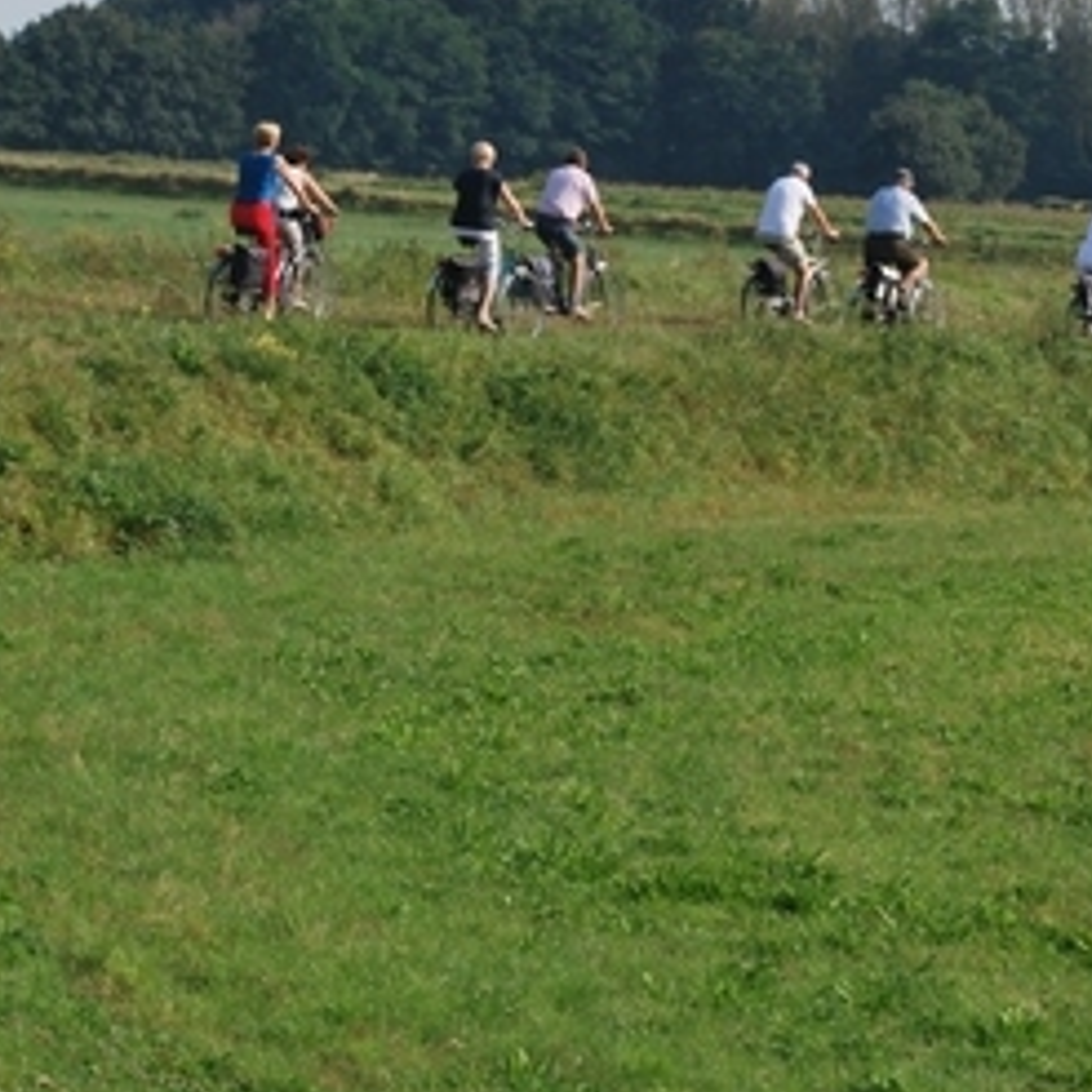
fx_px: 6104
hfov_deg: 10.2
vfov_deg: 10.2
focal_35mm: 171
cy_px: 282
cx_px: 661
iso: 100
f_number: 8
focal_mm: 55
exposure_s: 1/250
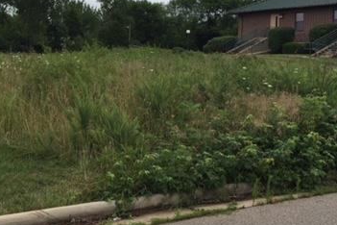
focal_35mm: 55
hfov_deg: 35.1
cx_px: 67
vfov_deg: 24.3
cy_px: 53
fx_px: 515
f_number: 2.2
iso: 32
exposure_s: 1/1799
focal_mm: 4.15
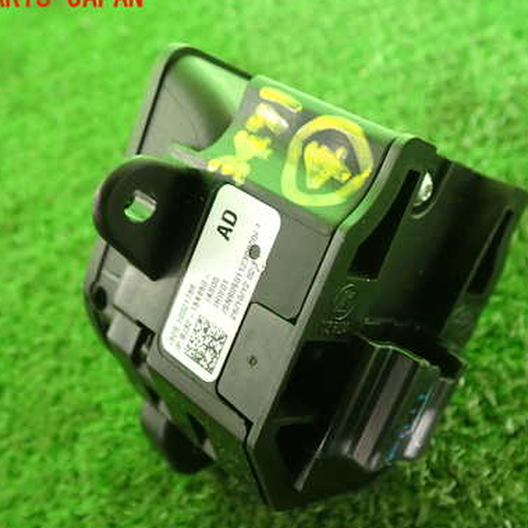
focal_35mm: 42
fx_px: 725
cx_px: 308
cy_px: 294
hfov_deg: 39.9
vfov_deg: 40.0
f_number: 2.3
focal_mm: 5.4
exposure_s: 1/60
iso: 125
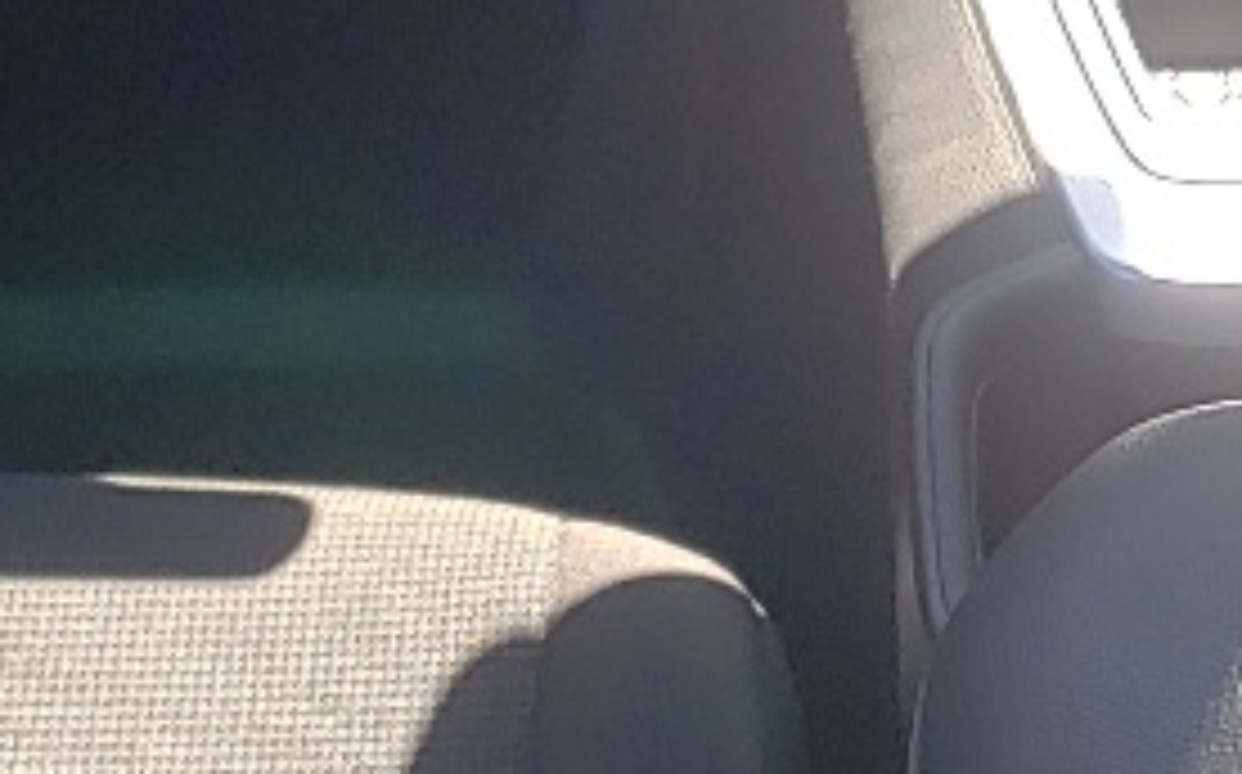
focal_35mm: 160
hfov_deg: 13.0
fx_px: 5411
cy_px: 310
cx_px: 958
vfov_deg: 8.2
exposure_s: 1/370
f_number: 1.5
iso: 50
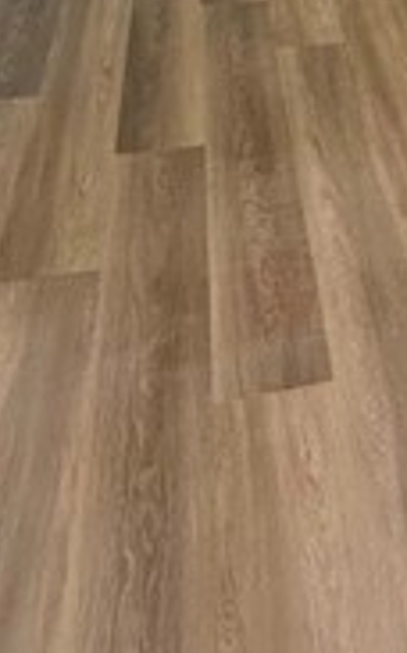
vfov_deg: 26.8
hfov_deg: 23.3
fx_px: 925
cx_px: 446
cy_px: -343
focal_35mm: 52
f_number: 2.2
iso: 160
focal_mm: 2.22
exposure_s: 1/120
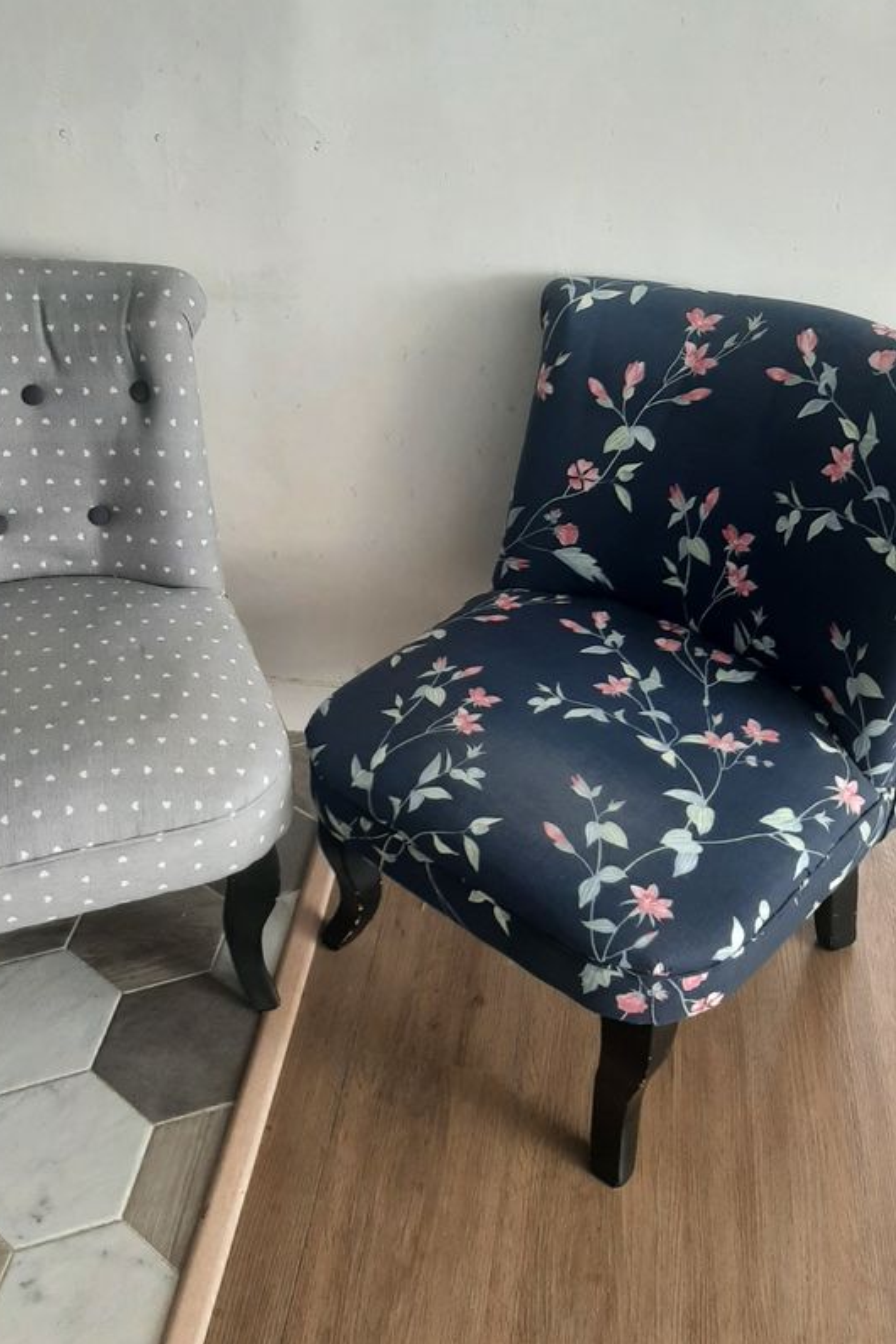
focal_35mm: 34
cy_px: 585
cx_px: 341
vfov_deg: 55.6
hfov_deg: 38.7
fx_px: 1269
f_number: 1.7
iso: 64
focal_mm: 3.93
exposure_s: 1/50
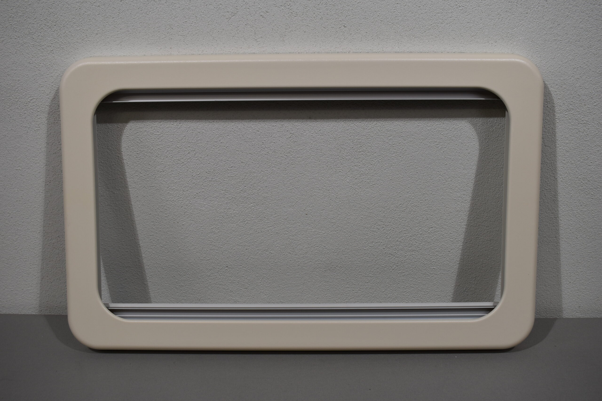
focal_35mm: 36
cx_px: 301
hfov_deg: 53.1
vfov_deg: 36.9
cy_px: 200
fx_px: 602
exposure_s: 1/125
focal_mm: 24
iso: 250
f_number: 5.6
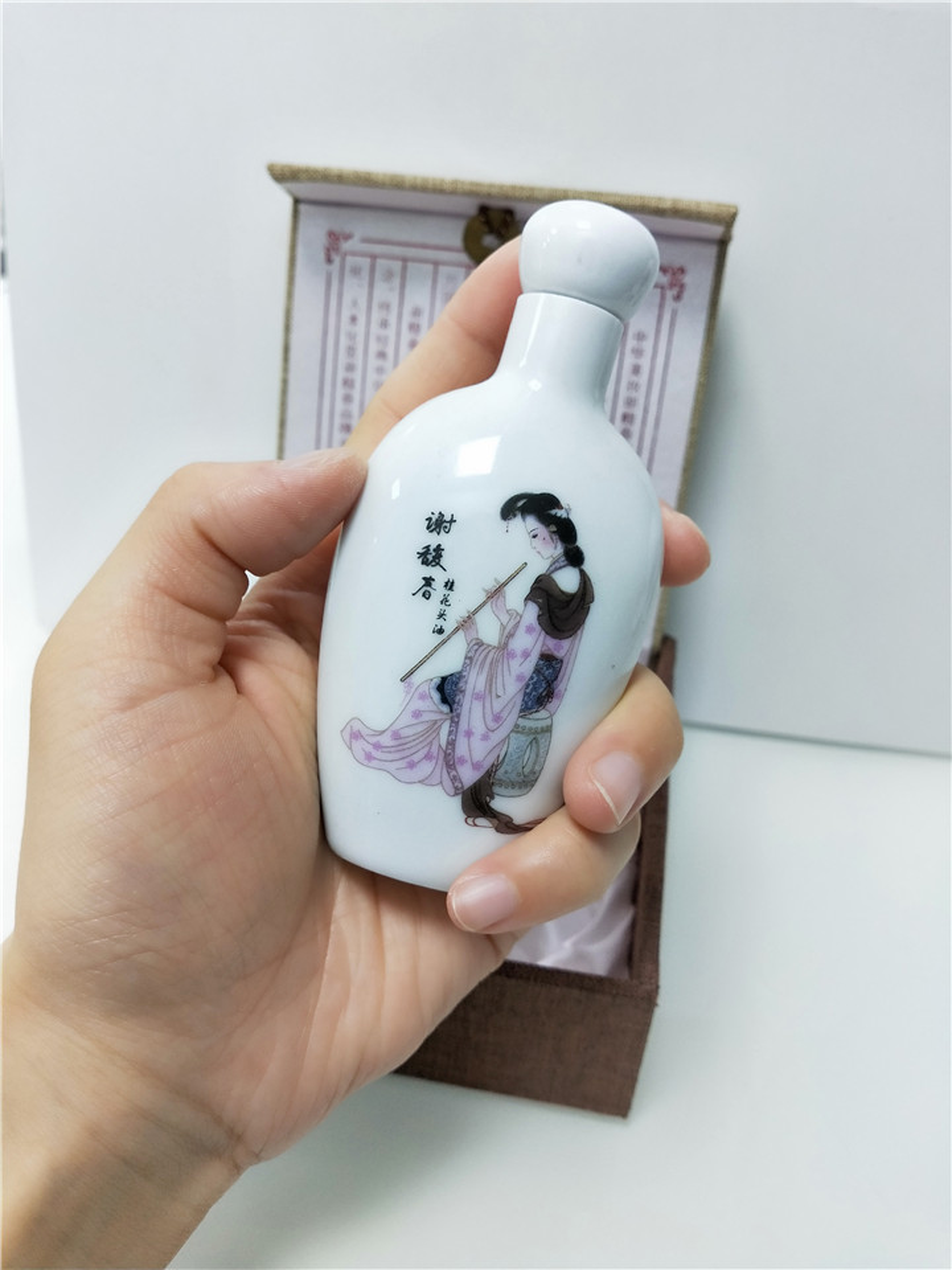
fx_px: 843
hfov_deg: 58.9
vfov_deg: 73.9
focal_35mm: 23
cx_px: 476
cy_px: 635
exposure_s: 1/50
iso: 100
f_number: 1.7
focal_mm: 3.99
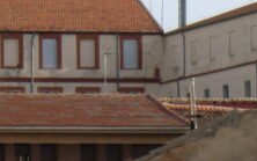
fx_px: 3090
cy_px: 103
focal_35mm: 441
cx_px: -122
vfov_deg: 3.0
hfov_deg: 4.7
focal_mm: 22
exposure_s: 1/320
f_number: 5.2
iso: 64
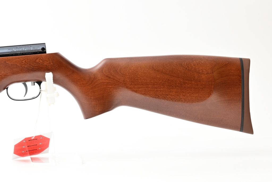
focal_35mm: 105
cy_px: 91
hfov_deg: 19.5
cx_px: 136
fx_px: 793
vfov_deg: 13.0
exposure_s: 1/60
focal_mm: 70
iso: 800
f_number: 10
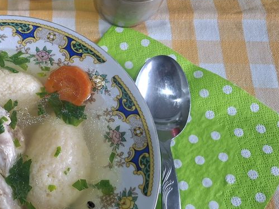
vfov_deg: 30.8
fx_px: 379
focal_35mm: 47
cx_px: 9
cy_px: 128
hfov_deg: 36.9
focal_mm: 5.54
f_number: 1.8
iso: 320
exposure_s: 1/50
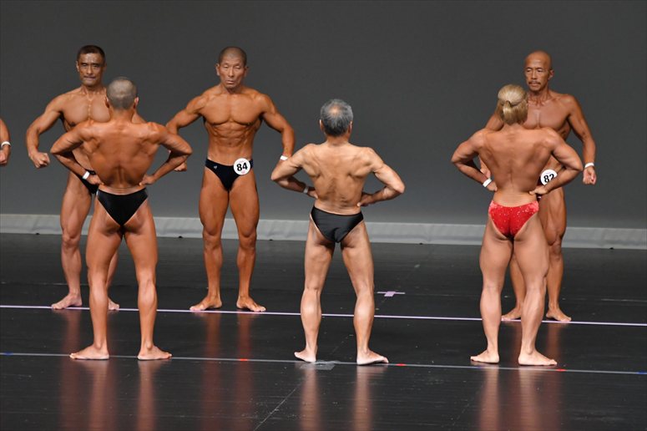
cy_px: 216
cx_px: 324
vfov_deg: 4.8
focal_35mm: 285
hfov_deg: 7.2
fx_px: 5120
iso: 4000
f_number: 5.6
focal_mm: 190
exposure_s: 1/400
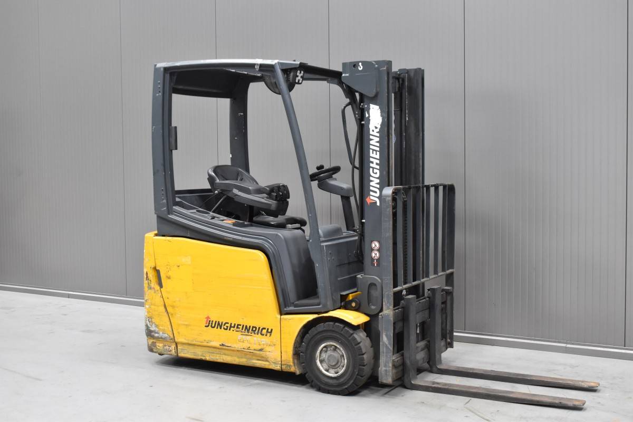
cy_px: 211
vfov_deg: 29.9
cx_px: 316
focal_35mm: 45
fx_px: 791
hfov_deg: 43.6
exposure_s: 1/25
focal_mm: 30
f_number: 5.6
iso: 1600
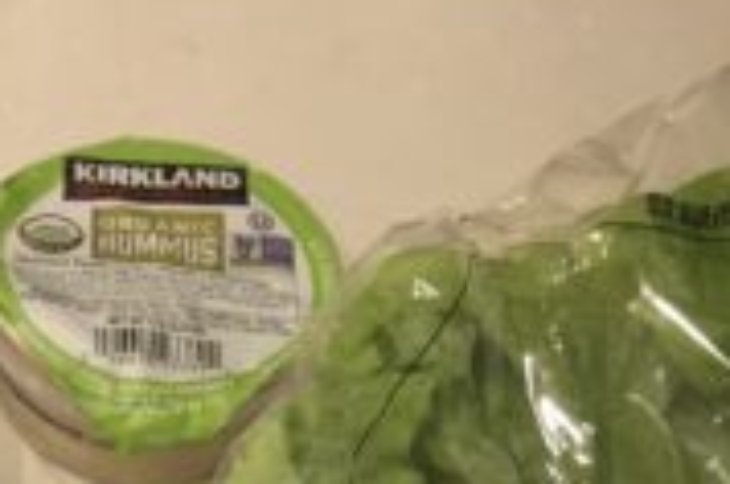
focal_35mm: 82
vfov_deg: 15.3
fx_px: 1660
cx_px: 25
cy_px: 732
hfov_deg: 23.9
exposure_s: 1/17
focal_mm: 3.99
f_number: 1.8
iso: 40
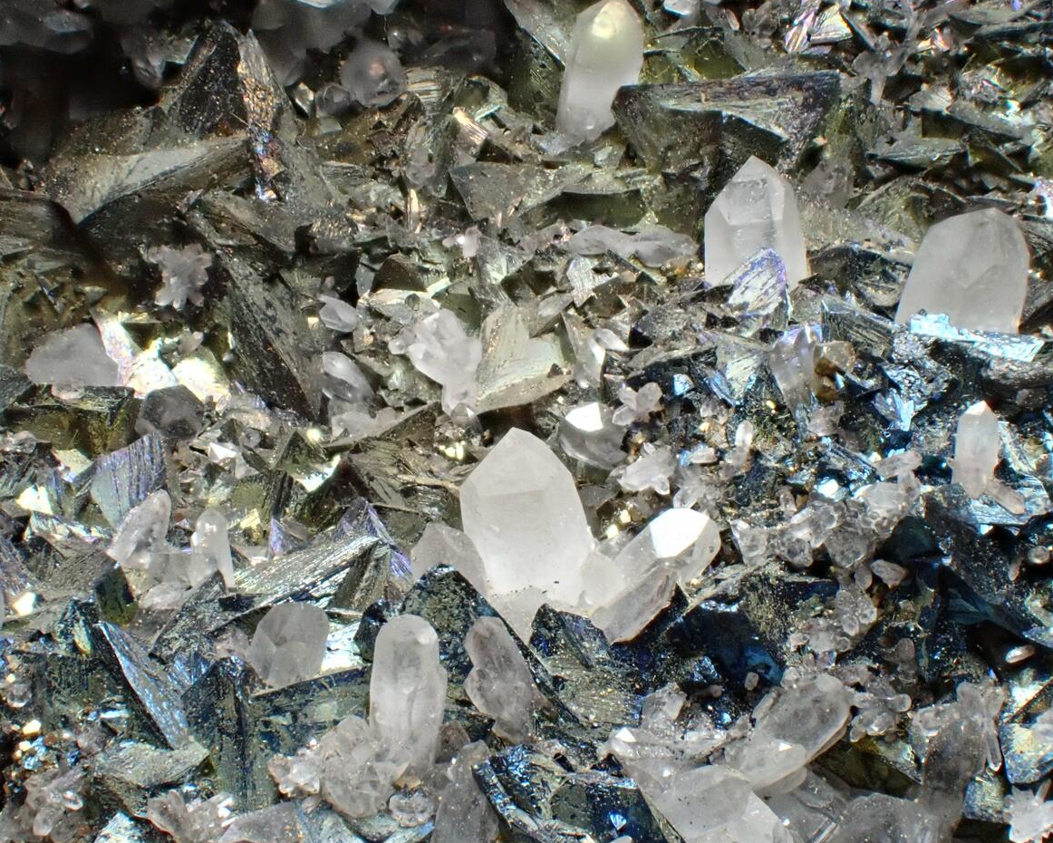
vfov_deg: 14.7
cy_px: 422
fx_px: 3273
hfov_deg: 18.3
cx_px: 538
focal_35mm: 105
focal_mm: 18
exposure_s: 1/200
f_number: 6.3
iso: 800
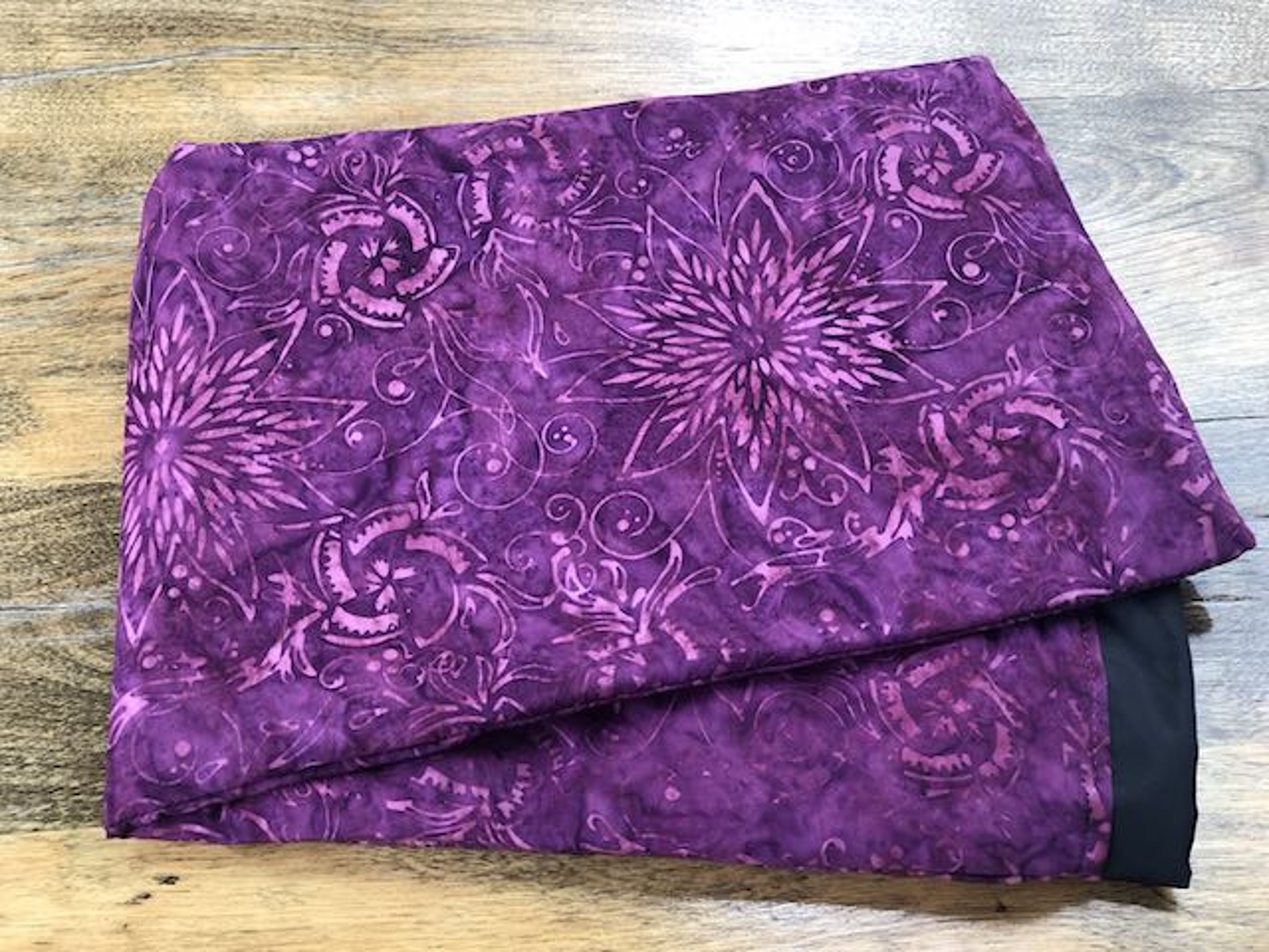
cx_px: 634
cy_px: 476
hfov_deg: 33.8
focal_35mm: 57
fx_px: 2090
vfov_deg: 25.7
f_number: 2.8
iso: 25
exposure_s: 1/30
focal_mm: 6.6
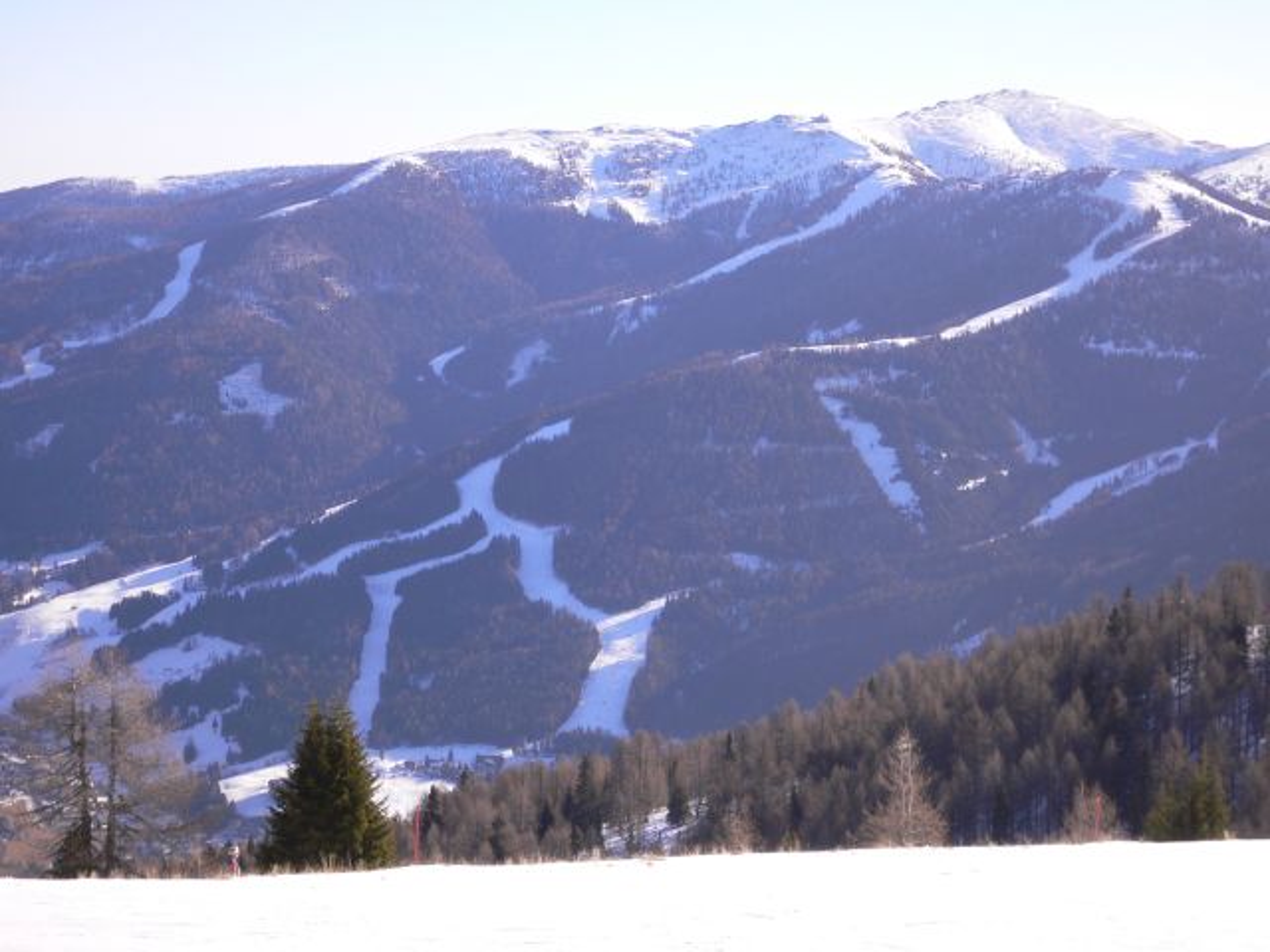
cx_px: 635
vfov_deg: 17.6
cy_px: 476
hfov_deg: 23.3
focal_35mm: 84
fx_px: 3082
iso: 80
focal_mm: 14
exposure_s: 1/320
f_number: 4.6
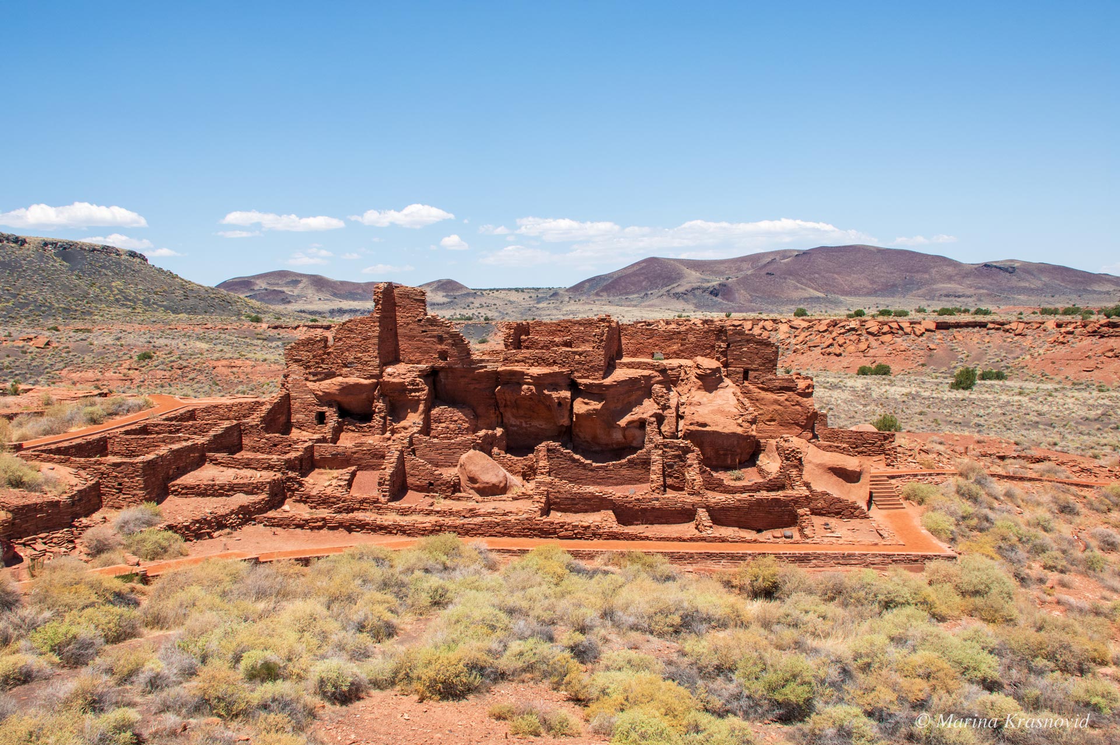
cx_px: 560
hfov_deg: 51.9
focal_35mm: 37
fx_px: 1150
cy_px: 372
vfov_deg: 35.9
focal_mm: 25
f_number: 11
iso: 125
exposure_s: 1/250
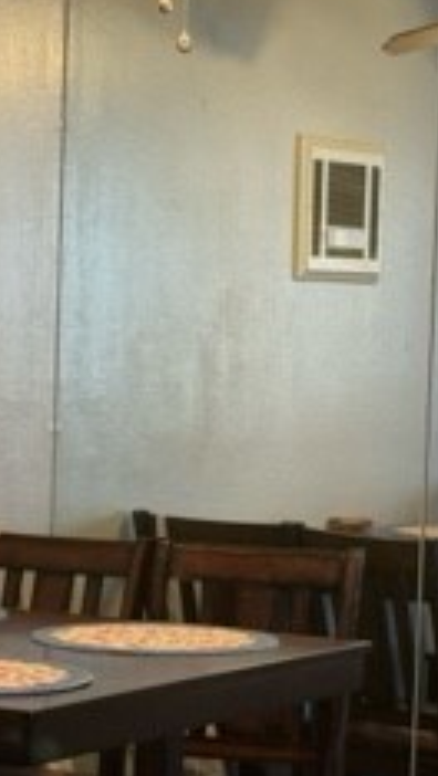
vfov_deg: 15.0
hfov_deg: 8.5
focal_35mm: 143
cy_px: 378
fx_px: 2946
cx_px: 345
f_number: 1.78
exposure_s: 1/136
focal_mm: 6.76
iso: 100
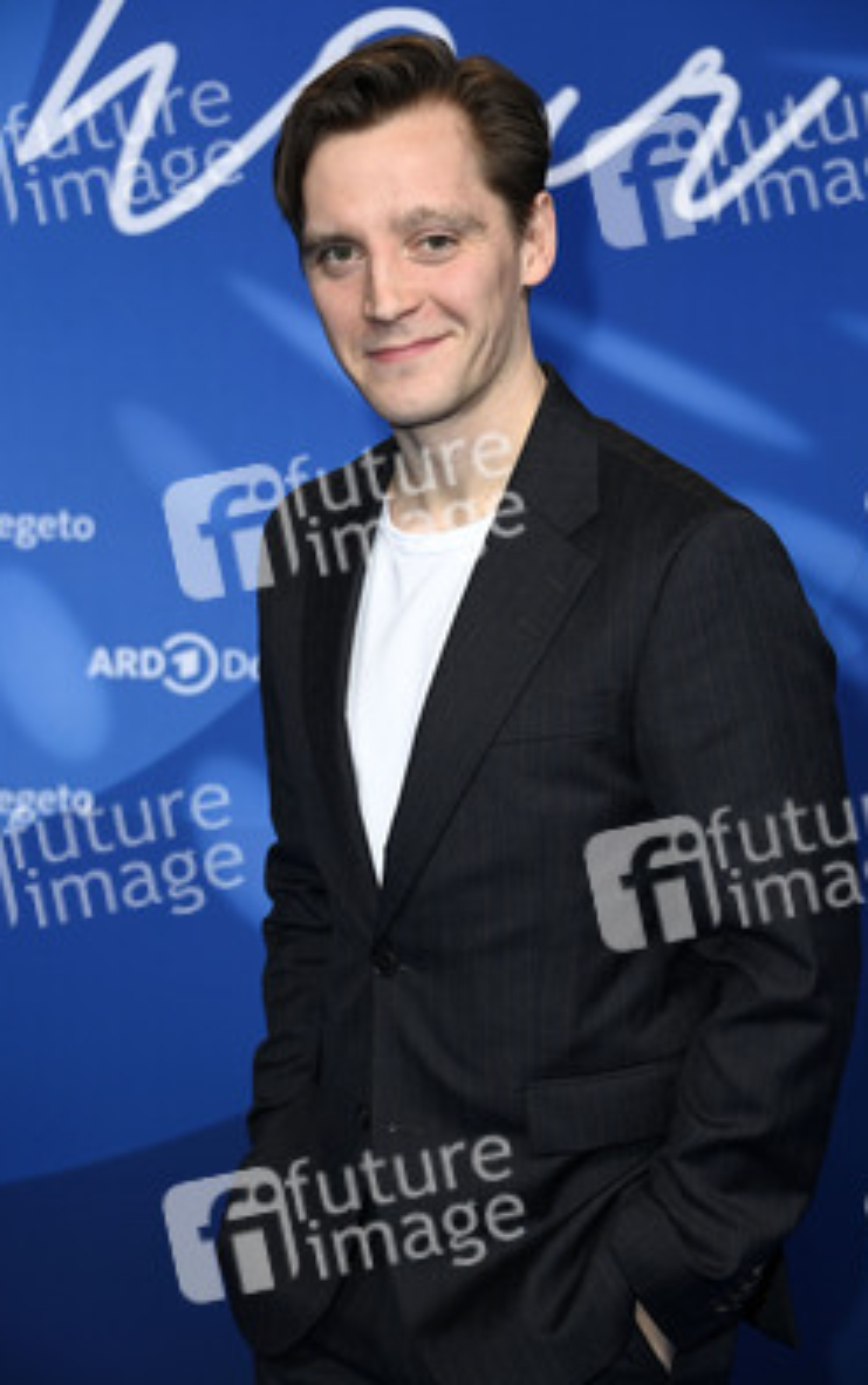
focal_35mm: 95
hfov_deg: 13.8
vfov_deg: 21.8
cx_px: 446
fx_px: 3588
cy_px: 692
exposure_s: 1/250
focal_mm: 92
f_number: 5.6
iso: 800
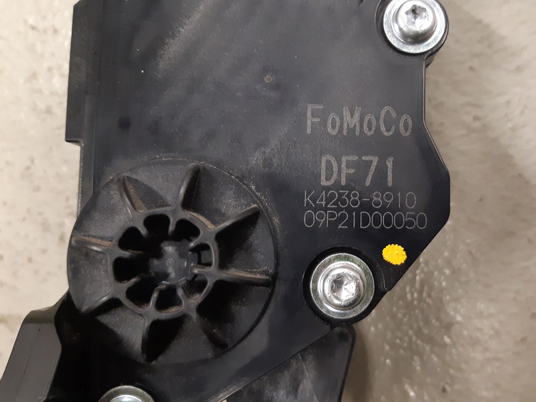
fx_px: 511
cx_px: 337
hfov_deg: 54.7
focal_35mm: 33
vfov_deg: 42.9
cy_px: 197
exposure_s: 1/50
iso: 320
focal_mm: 3.93
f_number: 1.7
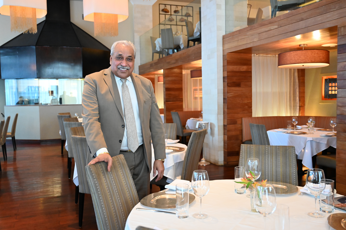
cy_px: 115
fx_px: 317
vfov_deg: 39.9
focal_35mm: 33
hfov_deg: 57.3
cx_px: 173
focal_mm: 33
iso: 8000
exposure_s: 1/60
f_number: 4
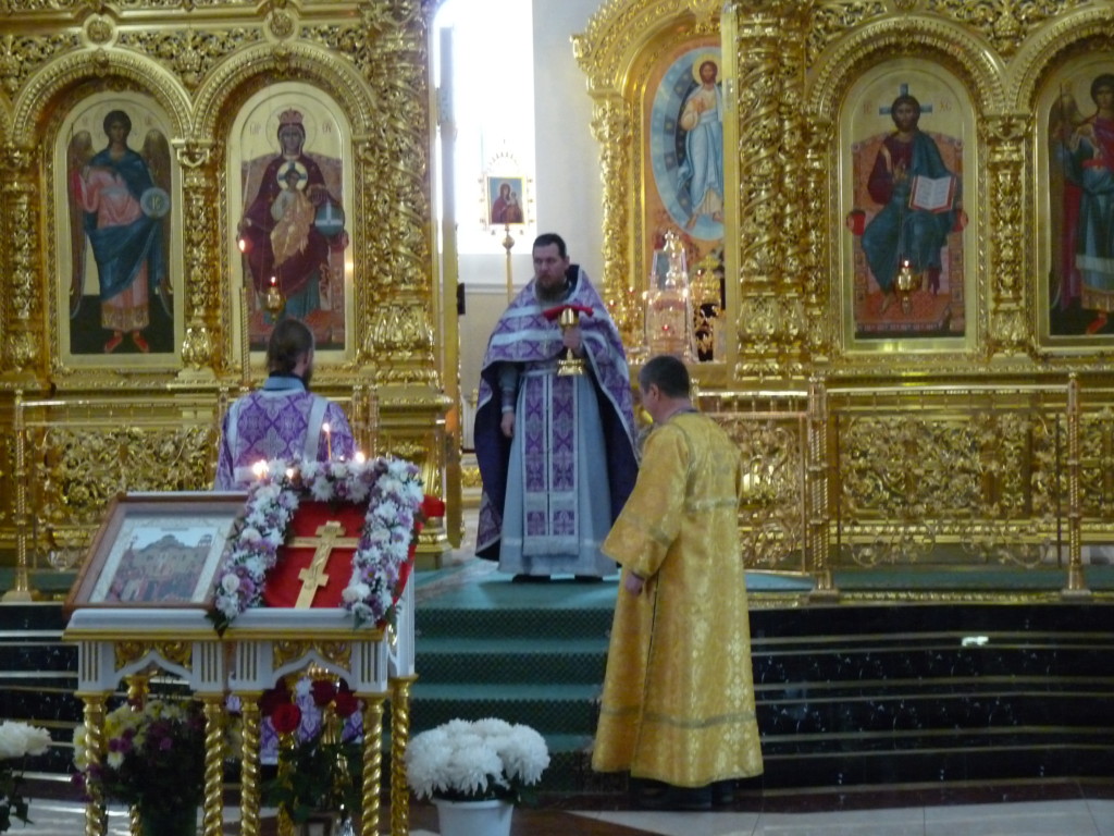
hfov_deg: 27.0
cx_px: 557
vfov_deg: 20.4
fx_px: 2317
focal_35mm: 72
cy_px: 418
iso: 800
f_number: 3.4
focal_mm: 12.8
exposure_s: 1/25
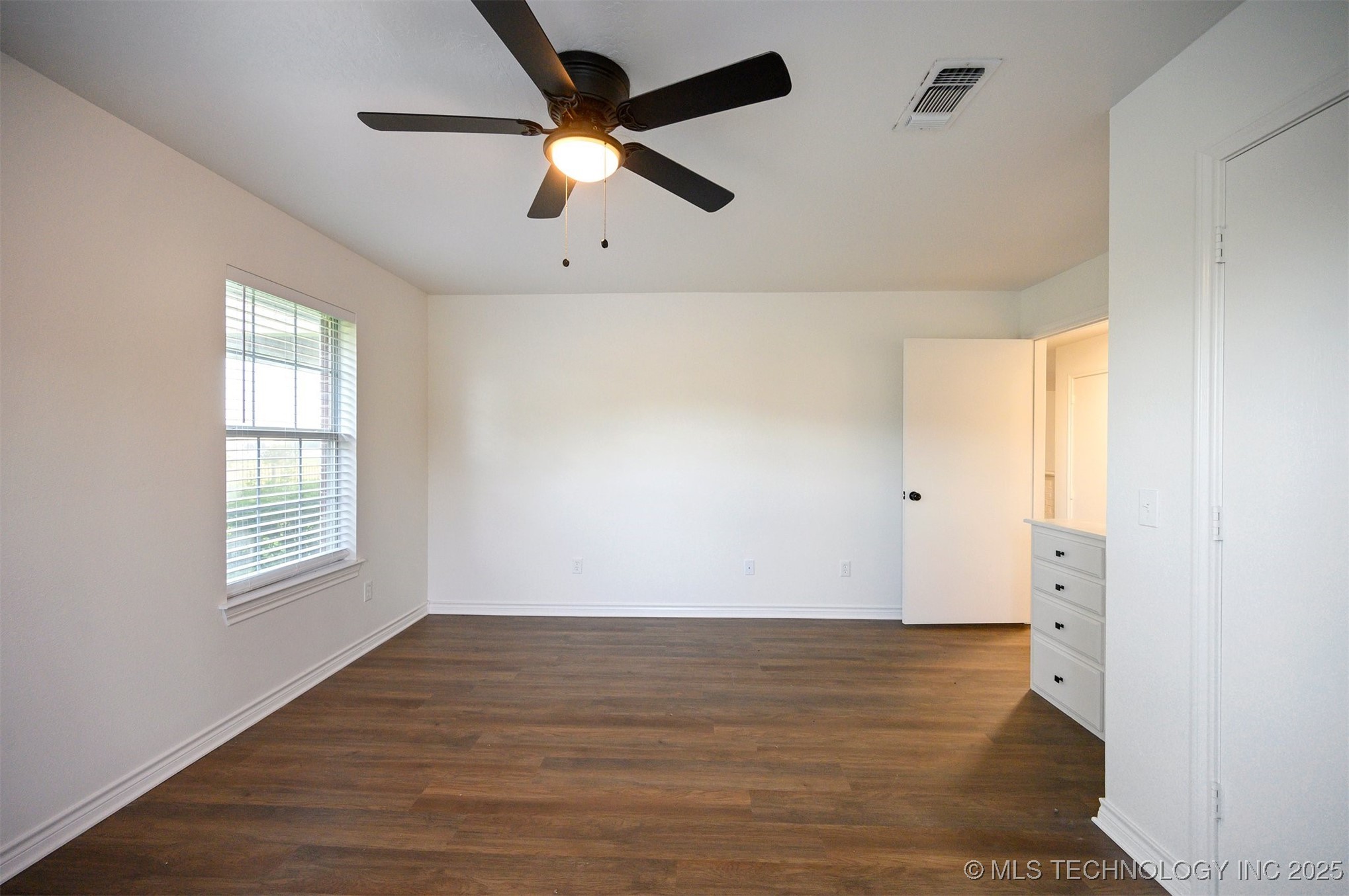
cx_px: 674
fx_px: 524
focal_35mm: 14
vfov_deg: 81.1
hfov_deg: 104.3
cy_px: 448
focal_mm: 14
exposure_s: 1/125
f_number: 4
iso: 800
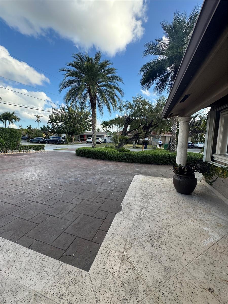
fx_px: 123
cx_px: 114
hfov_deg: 85.7
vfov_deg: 102.1
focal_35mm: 14
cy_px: 152
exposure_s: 1/351
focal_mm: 2.22
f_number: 2.2
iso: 40
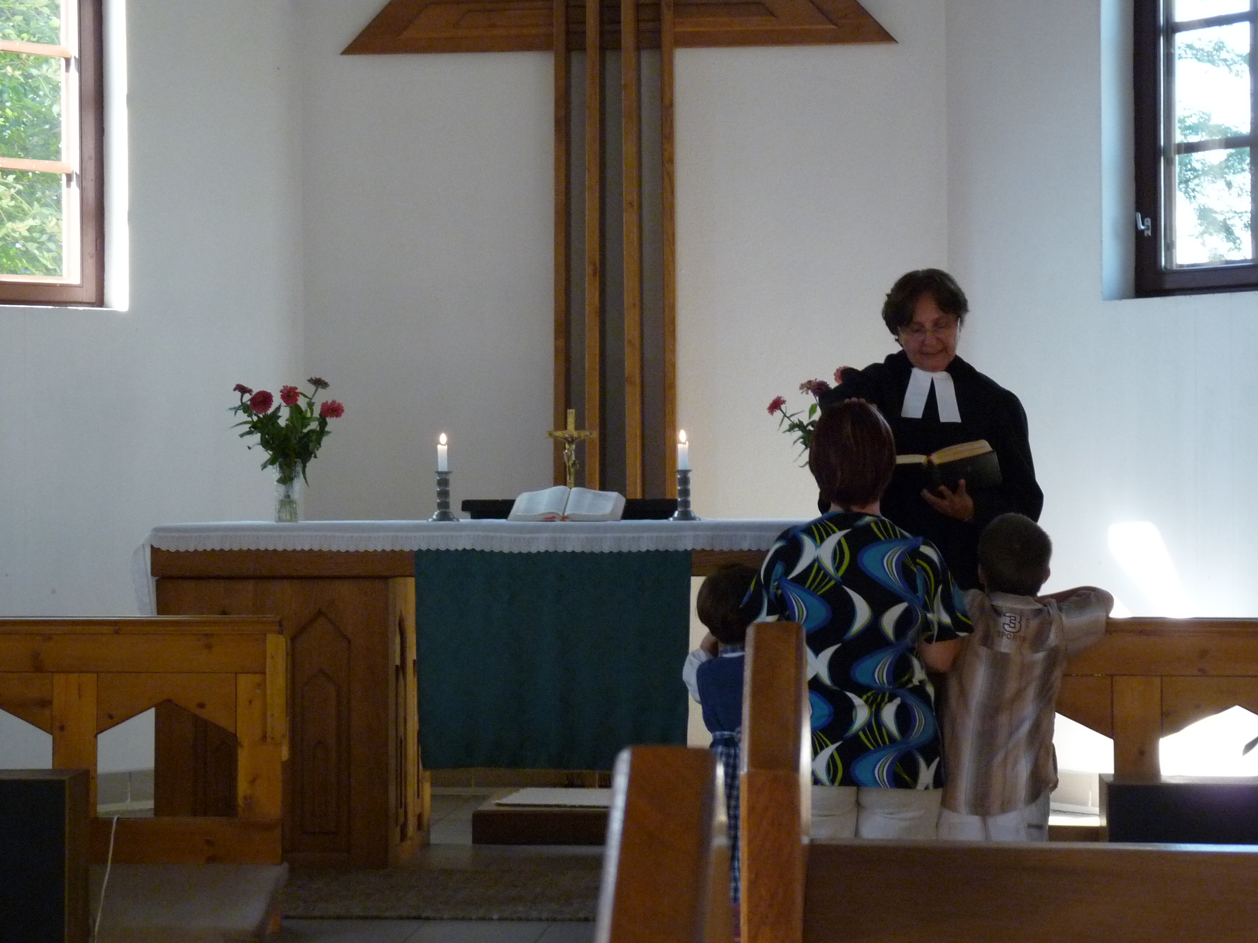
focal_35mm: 78
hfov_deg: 25.0
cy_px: 425
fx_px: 2834
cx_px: 610
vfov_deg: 18.9
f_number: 3.4
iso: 400
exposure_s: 1/40
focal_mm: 11.9
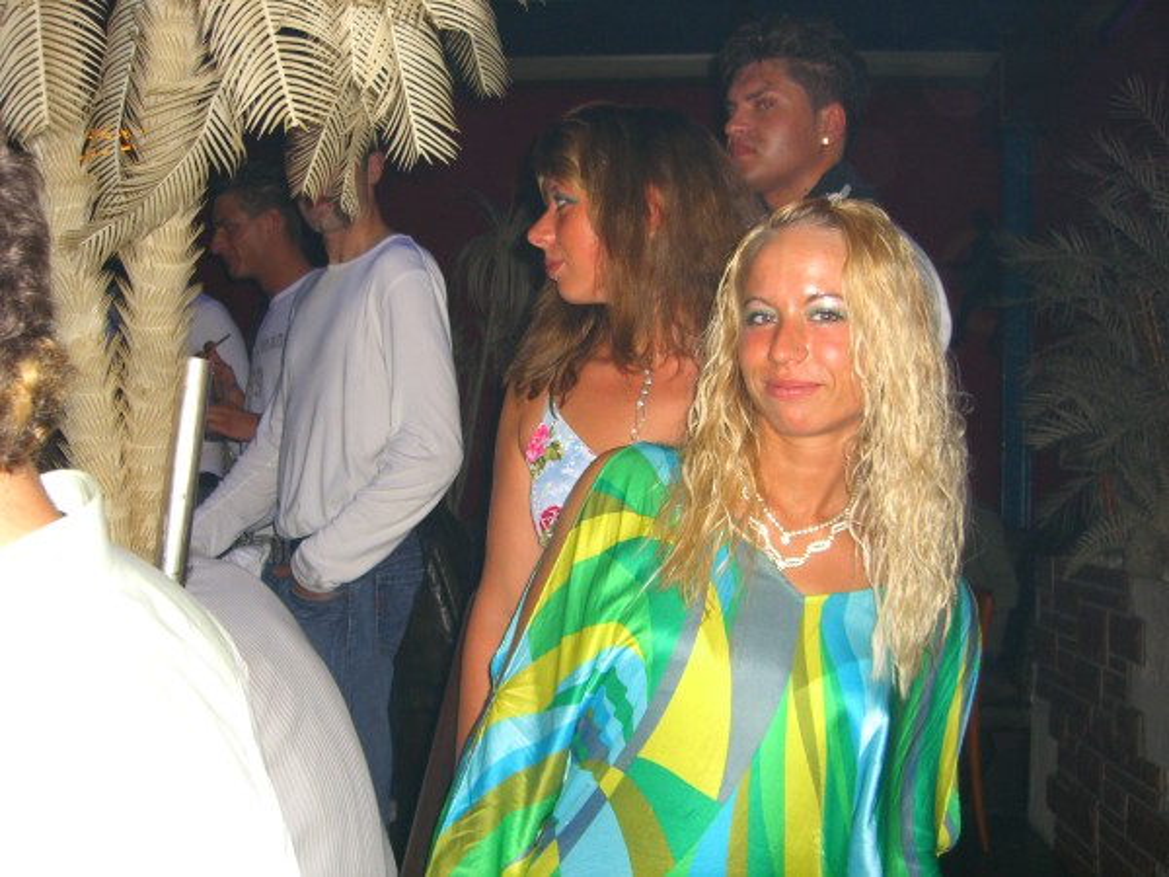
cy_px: 438
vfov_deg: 37.7
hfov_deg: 49.0
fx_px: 1283
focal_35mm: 38
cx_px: 584
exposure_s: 1/60
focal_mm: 7.9
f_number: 2.8
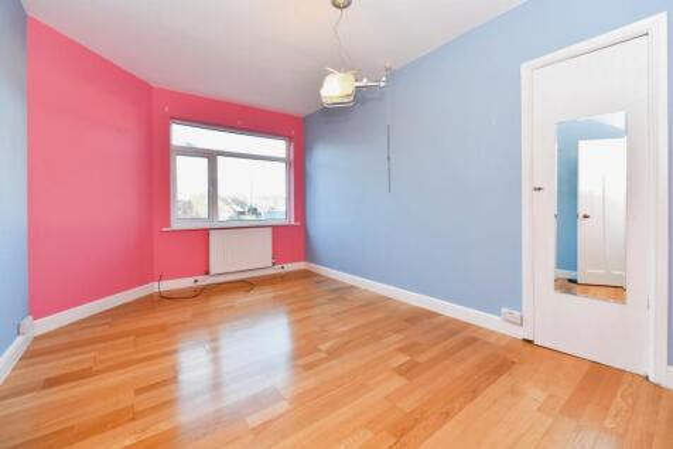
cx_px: 336
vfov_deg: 81.2
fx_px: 262
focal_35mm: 14
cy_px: 224
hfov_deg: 104.3
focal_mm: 14
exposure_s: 1/90
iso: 400
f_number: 4.8
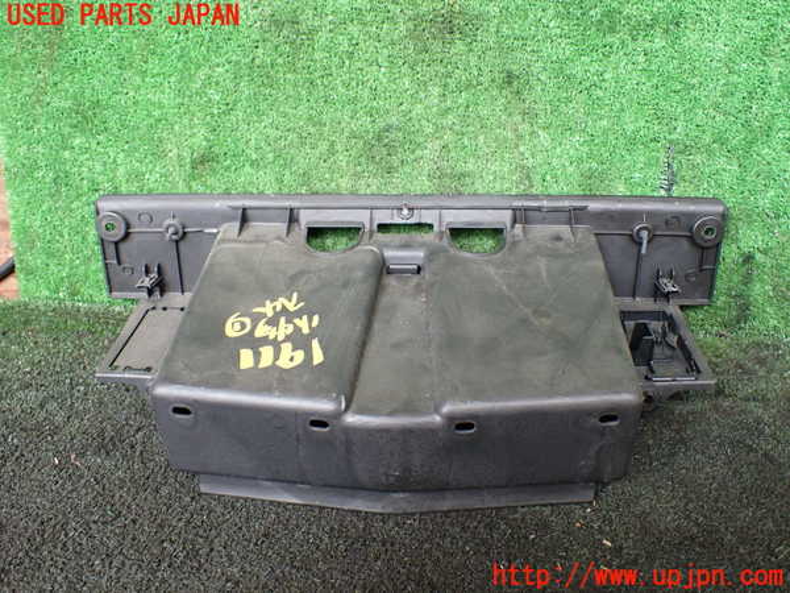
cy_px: 296
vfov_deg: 46.8
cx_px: 395
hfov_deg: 60.0
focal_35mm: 30
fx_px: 685
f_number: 2.3
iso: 400
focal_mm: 5.4
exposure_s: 1/125
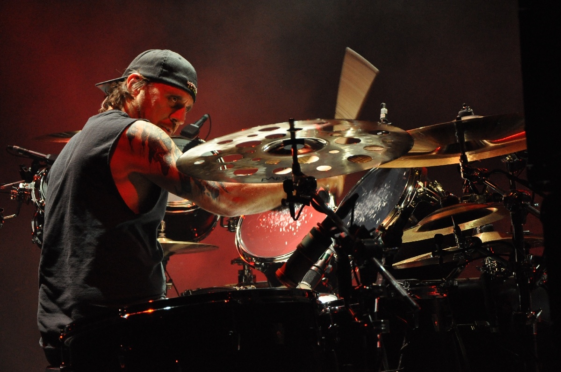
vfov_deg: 18.9
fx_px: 1121
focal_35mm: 72
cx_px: 280
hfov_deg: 28.1
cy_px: 186
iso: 2000
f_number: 4.8
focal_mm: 48
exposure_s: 1/200
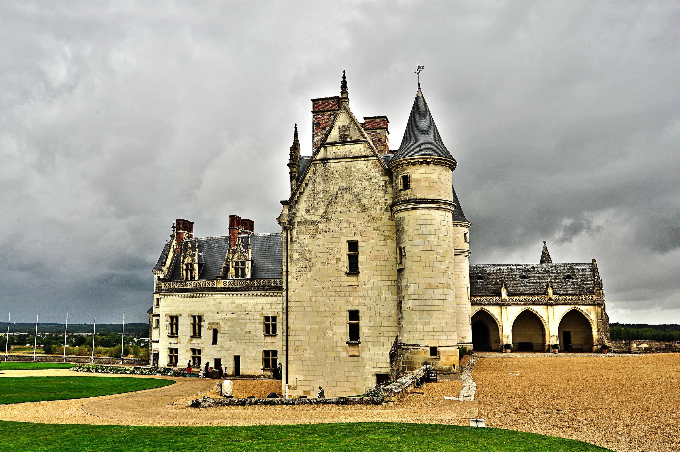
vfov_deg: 41.0
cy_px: 226
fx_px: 604
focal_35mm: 32
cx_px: 340
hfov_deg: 58.8
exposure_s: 1/125
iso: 320
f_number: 16
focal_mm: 32
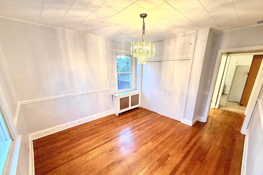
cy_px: 100
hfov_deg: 100.4
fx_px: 110
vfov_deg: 76.9
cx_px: 130
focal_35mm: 15
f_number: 2.2
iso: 250
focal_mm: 2.22
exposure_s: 1/60
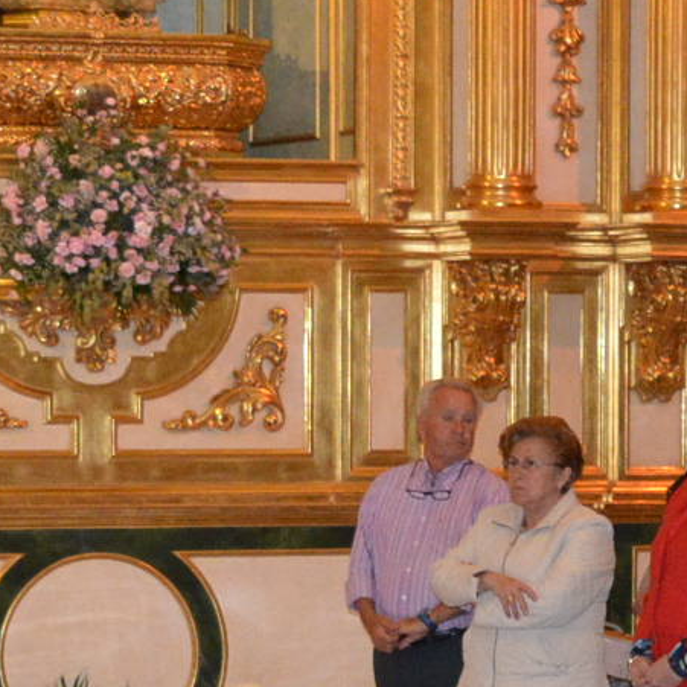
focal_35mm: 178
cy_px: 724
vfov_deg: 9.7
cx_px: 484
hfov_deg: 9.8
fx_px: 3993
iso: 1600
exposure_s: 1/60
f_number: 3.8
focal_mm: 21
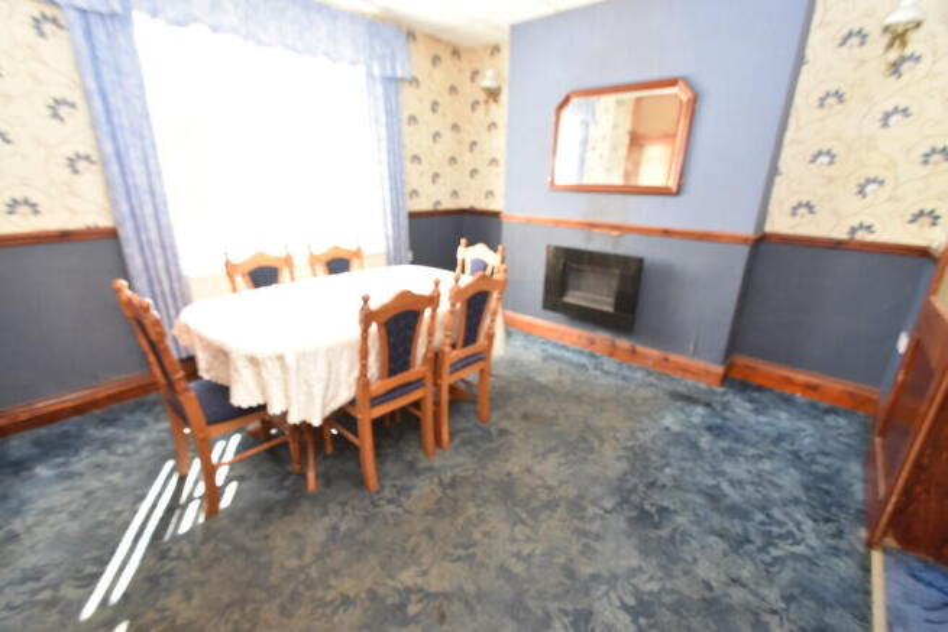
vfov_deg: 77.4
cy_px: 316
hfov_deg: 100.4
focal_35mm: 15
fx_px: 395
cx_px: 474
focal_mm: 10
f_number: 5.6
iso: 800
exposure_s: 1/125
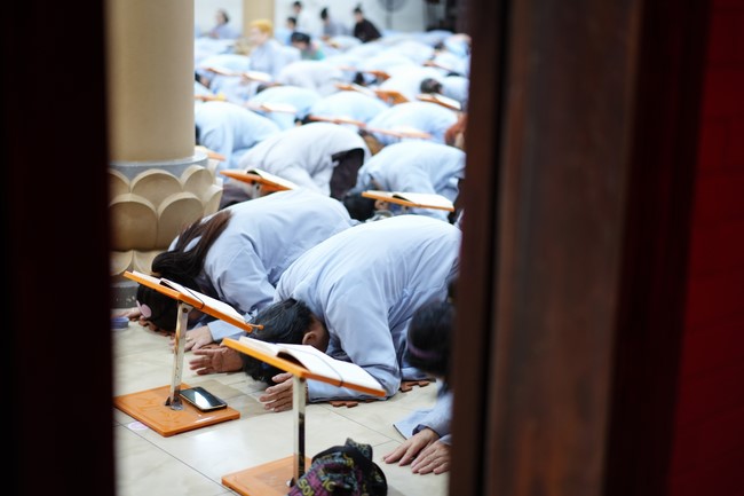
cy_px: 248
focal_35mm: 55
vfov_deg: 24.6
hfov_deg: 36.3
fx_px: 1136
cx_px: 372
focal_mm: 55
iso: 1000
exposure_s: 1/50
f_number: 1.8
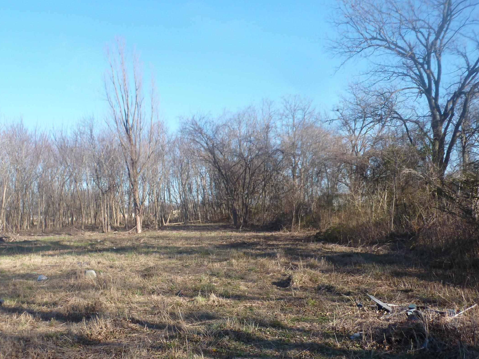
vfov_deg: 40.4
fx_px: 484
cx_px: 183
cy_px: 228
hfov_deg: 52.1
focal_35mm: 35
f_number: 3.3
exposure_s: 1/400
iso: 100
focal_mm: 4.3
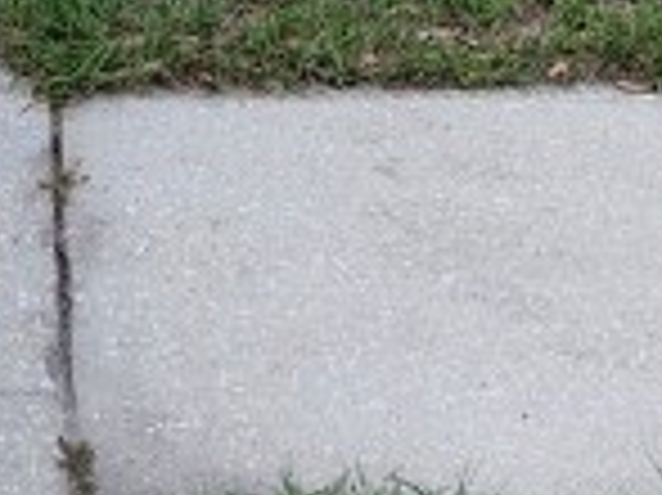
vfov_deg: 8.1
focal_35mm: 160
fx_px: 3057
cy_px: -927
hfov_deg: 12.3
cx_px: 153
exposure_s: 1/929
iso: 20
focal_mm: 5.4
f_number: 1.8
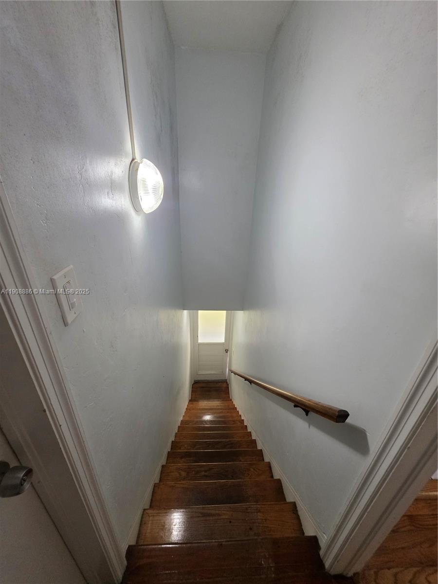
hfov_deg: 89.9
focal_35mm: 13
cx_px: 219
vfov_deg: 106.2
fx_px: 219
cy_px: 292
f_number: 1.9
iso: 250
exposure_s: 1/120
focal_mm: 2.2
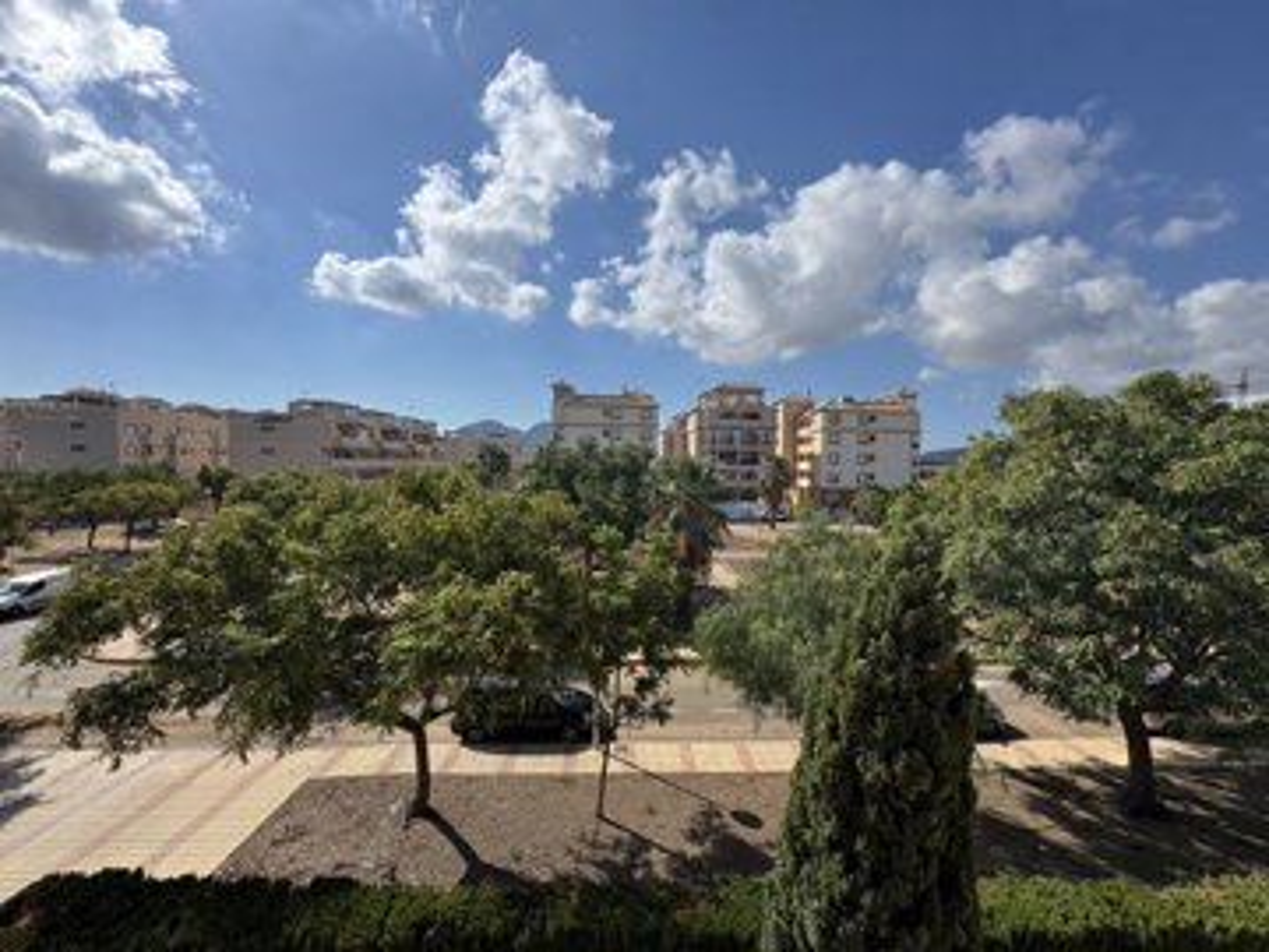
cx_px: 634
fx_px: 513
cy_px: 476
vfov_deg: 85.7
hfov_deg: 102.1
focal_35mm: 14
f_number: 2.2
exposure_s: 1/3390
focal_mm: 2.22
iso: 50
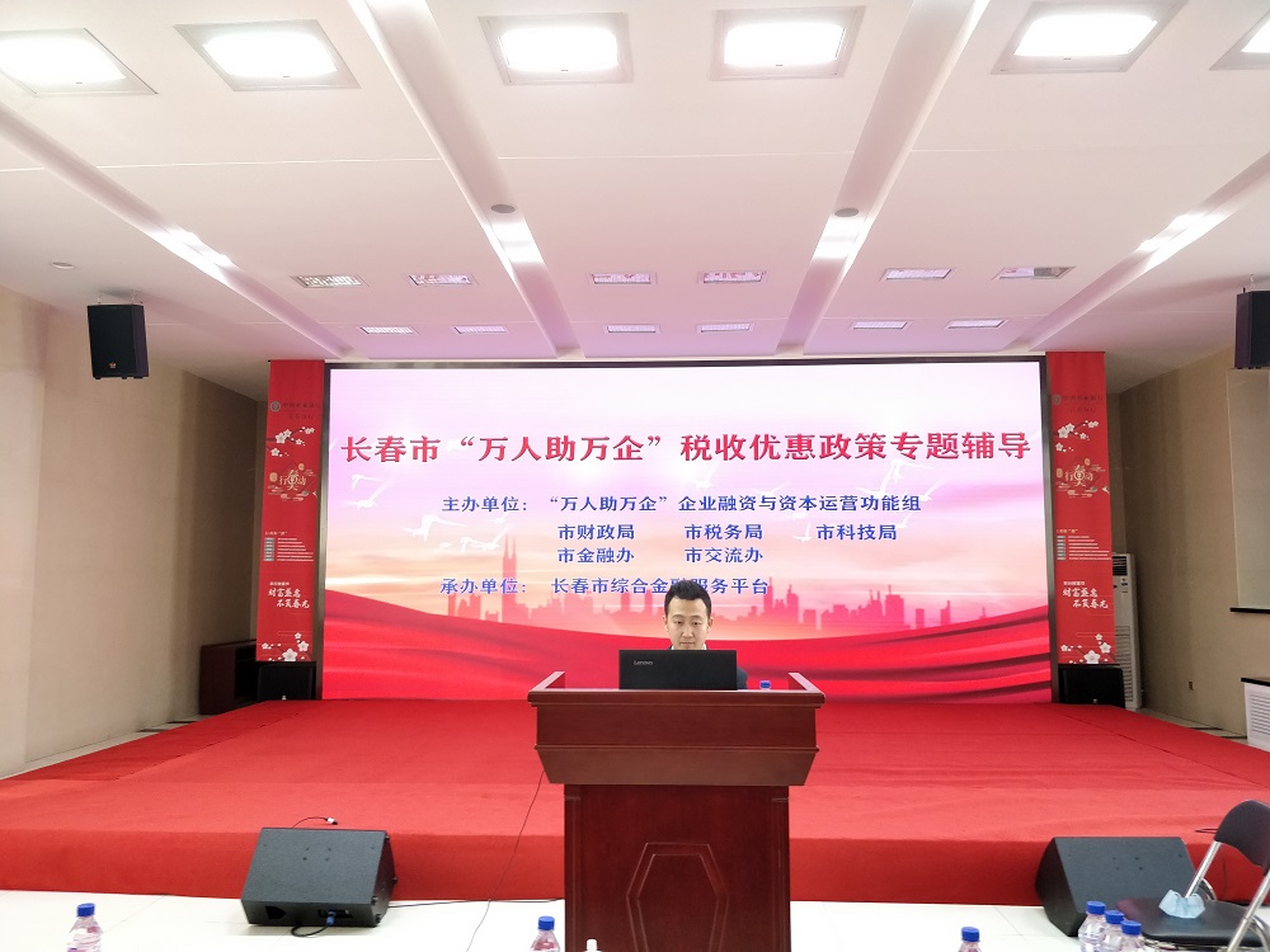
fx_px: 881
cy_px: 476
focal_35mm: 24
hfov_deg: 71.6
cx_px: 635
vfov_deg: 56.8
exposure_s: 1/50
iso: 250
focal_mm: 4.1
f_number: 1.7
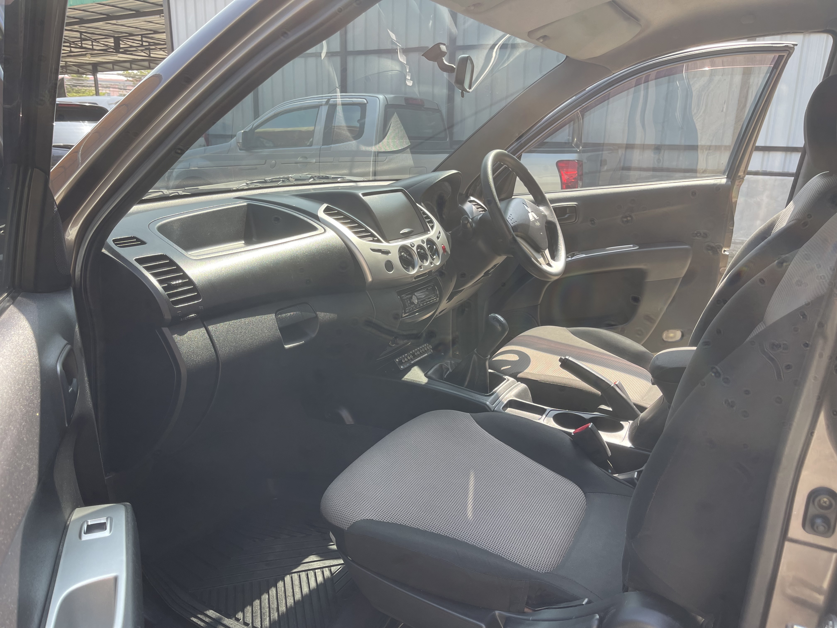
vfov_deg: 54.9
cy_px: 314
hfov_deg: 69.4
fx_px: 604
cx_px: 418
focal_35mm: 25
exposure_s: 1/379
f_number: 1.6
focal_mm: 5.1
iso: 32
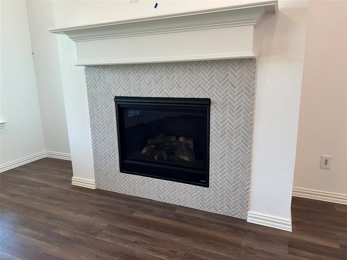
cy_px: 130
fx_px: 241
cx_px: 174
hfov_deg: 71.6
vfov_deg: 56.8
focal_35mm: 24
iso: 125
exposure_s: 1/120
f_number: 1.78
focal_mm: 6.86
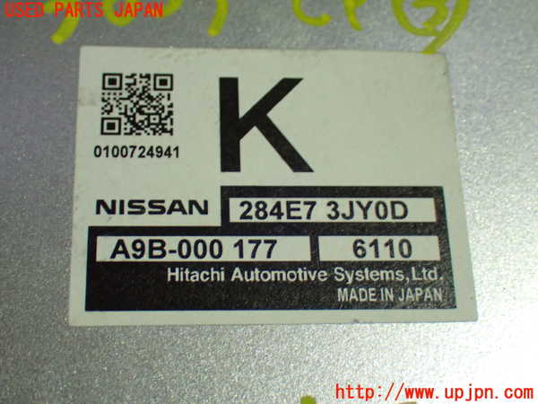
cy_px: 202
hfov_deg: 31.2
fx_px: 964
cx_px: 269
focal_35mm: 62
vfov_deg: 23.7
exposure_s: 1/60
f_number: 3.6
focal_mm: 11.09
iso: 1000
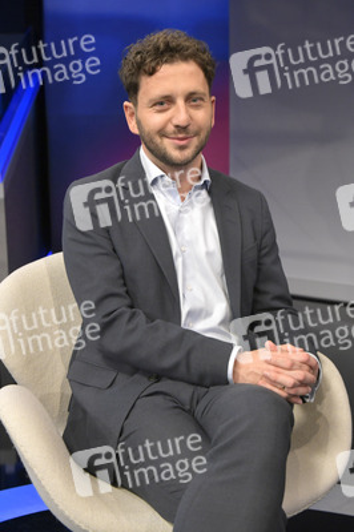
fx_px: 709
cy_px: 266
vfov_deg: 41.1
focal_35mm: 48
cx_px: 177
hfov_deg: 28.0
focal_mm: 48
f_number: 6.3
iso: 2500
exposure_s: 1/250
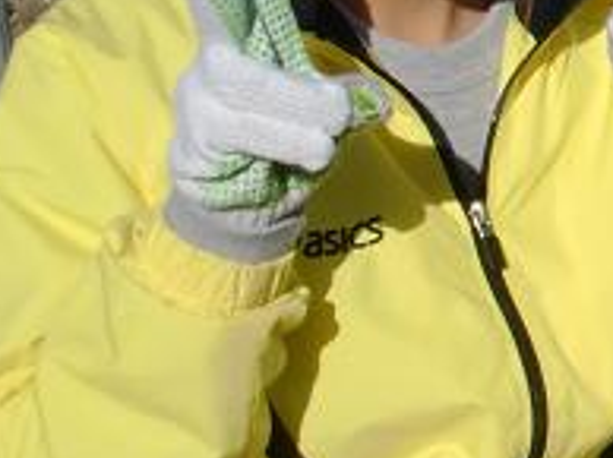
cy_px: 25
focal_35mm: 157
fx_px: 2777
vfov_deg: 9.4
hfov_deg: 11.7
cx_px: 1087
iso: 64
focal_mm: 6.66
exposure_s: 1/250
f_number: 8.9
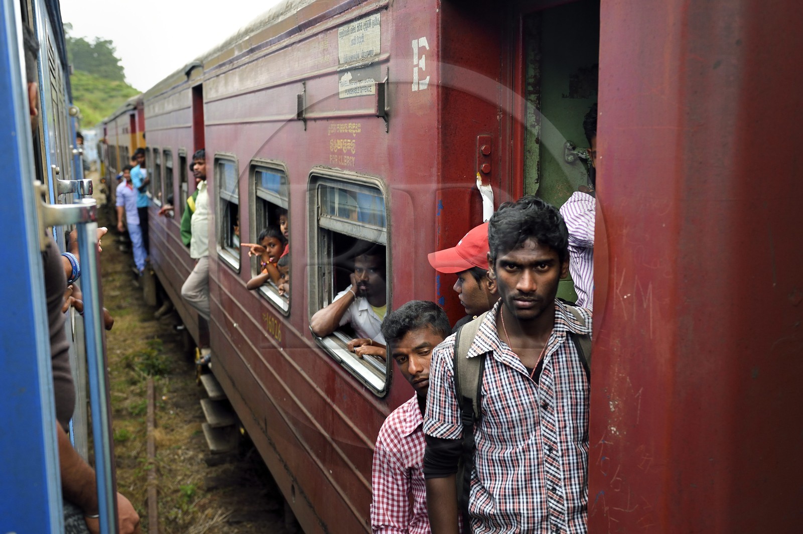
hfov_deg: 50.7
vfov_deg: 35.0
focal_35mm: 38
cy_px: 267
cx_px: 402
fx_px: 847
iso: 800
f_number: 4
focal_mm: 38
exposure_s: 1/1600
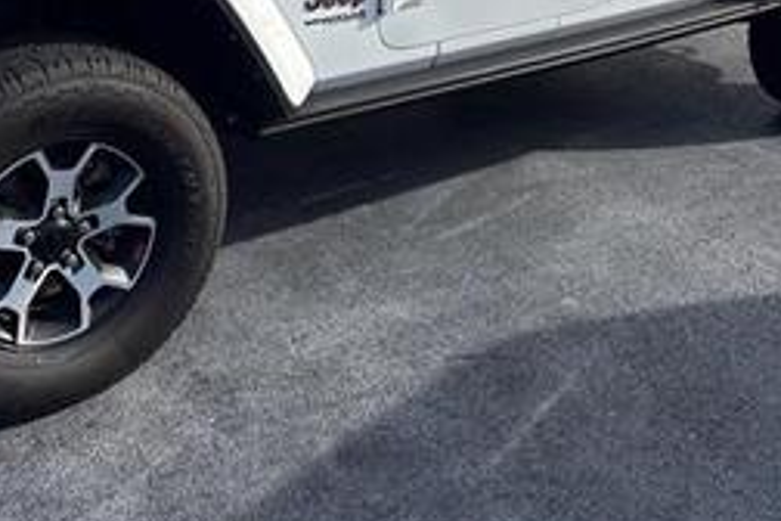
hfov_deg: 36.7
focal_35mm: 54
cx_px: 301
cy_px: -40
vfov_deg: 23.6
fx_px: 1171
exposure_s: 1/2865
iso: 50
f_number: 1.6
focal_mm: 5.96
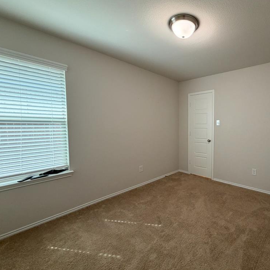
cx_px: 183
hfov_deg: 80.7
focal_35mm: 17
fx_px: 150
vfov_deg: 84.0
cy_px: 135
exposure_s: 1/60
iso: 160
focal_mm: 2.22
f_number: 2.2
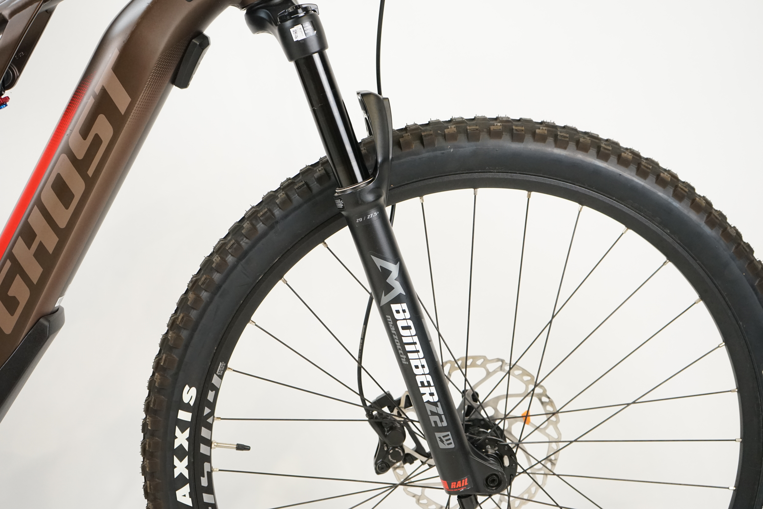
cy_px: 254
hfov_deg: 41.1
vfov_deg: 28.1
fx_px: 1017
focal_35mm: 48
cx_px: 382
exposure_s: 1/200
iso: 2500
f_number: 5.6
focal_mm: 48
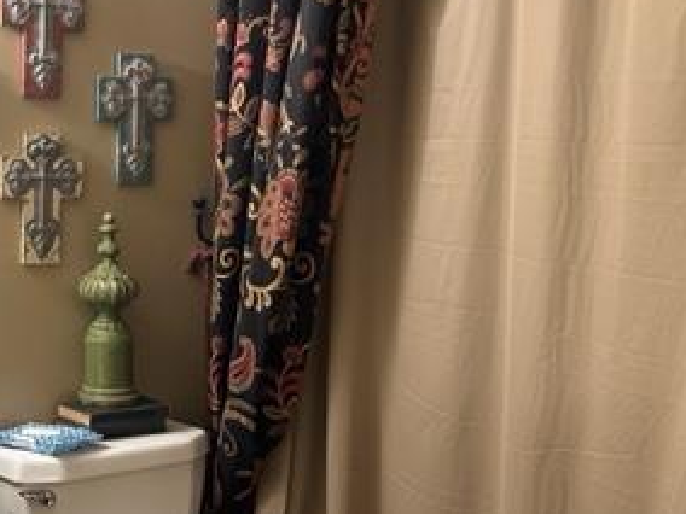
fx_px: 1070
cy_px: 278
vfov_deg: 27.0
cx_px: 72
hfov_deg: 33.7
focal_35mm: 54
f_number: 1.78
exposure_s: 1/60
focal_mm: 6.86
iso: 320
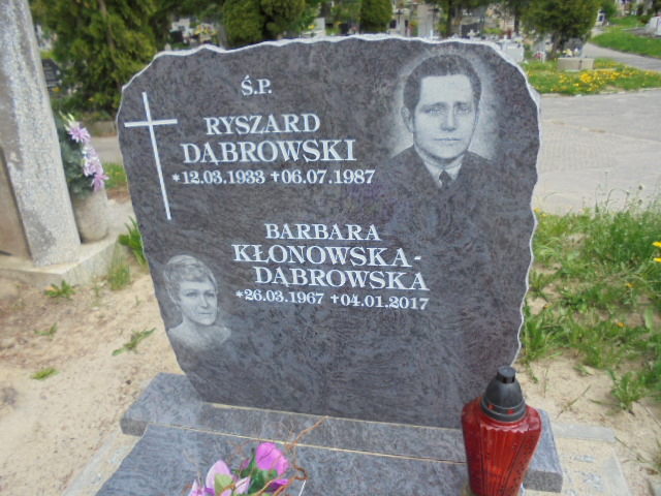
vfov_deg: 53.1
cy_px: 248
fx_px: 496
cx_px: 330
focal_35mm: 26
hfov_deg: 67.3
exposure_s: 1/500
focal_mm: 4.6
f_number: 3.5
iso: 100
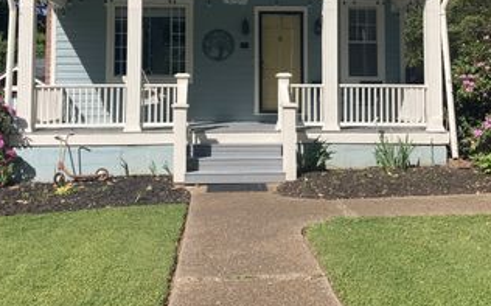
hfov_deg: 42.7
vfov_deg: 26.8
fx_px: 628
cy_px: 60
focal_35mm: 47
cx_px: 242
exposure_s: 1/2315
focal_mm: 3.99
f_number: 1.8
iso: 20
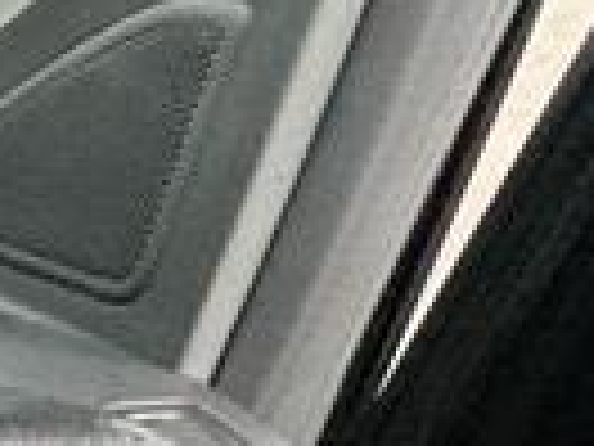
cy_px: 1203
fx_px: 1630
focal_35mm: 95
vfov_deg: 11.5
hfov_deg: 11.6
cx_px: -1170
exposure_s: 1/59
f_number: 2.2
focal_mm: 2.22
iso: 800
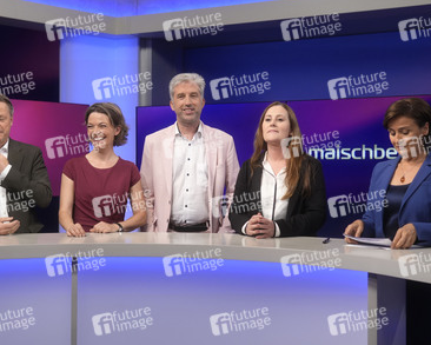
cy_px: 174
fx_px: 663
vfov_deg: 29.2
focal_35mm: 52
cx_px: 209
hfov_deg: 36.0
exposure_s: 1/320
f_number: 2.2
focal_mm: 30
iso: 640
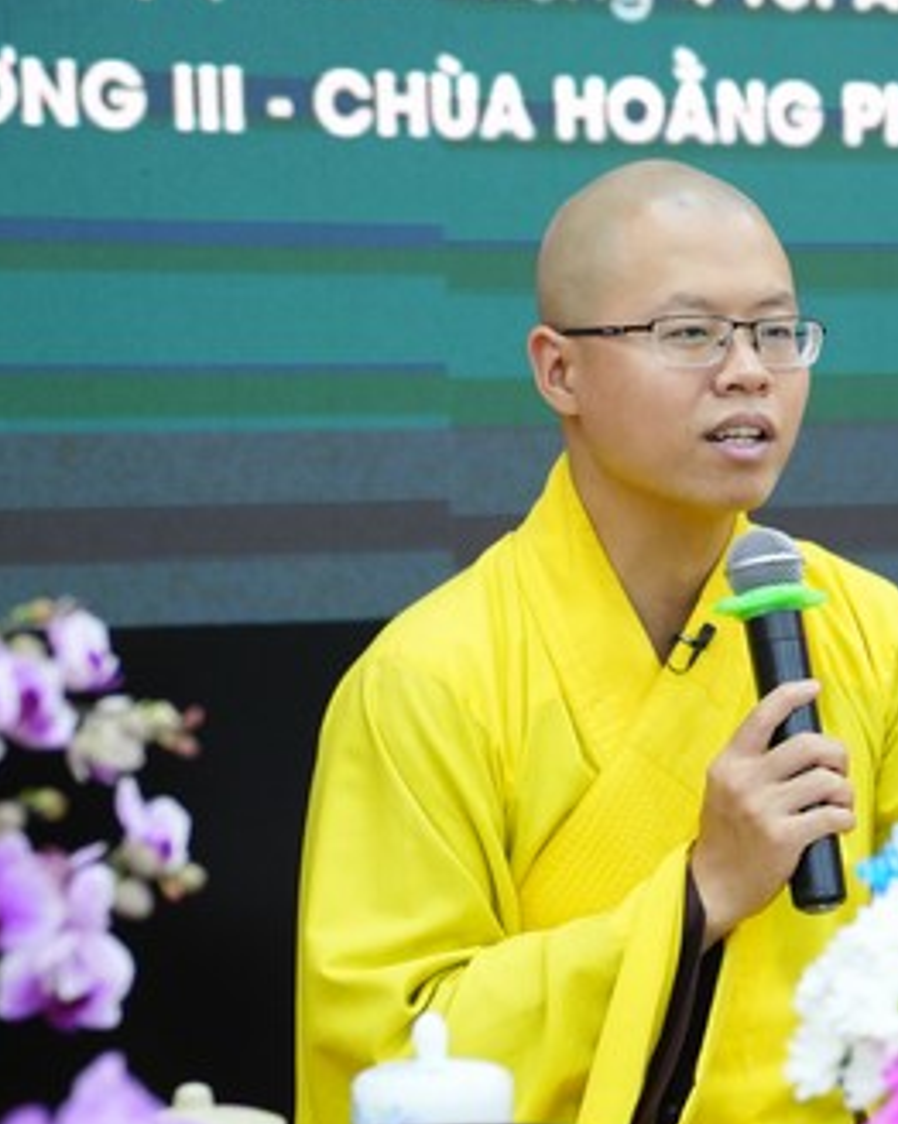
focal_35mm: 162
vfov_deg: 11.9
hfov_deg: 9.5
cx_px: 915
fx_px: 5387
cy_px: 619
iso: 5000
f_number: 2.8
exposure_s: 1/200
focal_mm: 87
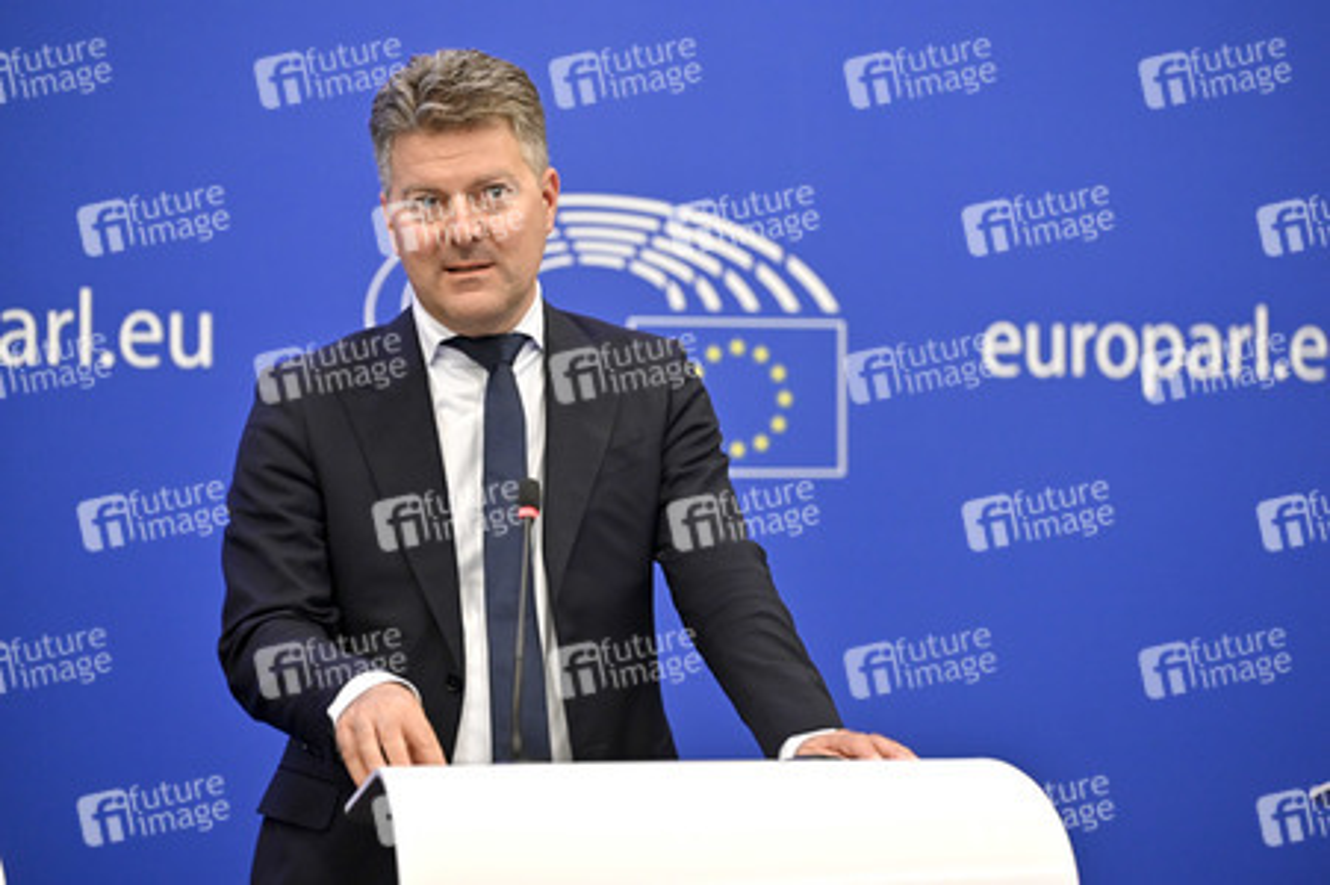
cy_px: 442
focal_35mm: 130
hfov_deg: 15.8
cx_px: 665
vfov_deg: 10.5
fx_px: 4799
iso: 2500
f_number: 2.8
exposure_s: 1/500
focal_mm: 130
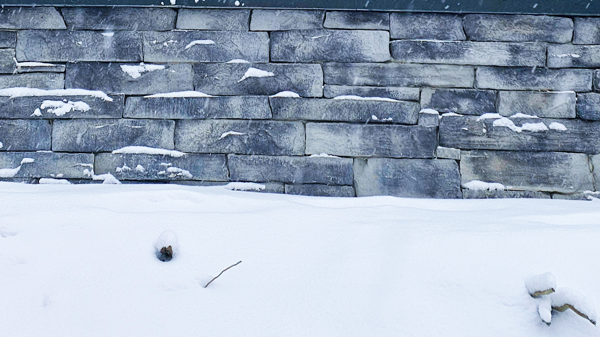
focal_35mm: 67
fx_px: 1066
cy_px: -236
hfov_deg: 31.4
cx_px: 264
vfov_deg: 15.8
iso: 10
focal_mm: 6.3
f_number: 1.7
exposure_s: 1/171
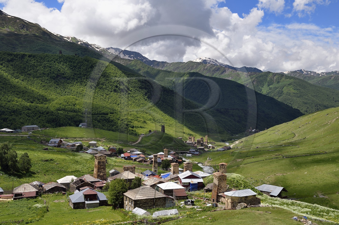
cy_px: 112
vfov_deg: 29.8
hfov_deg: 43.6
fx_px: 423
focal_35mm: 45
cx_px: 170
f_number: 13
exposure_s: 1/320
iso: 200
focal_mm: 45
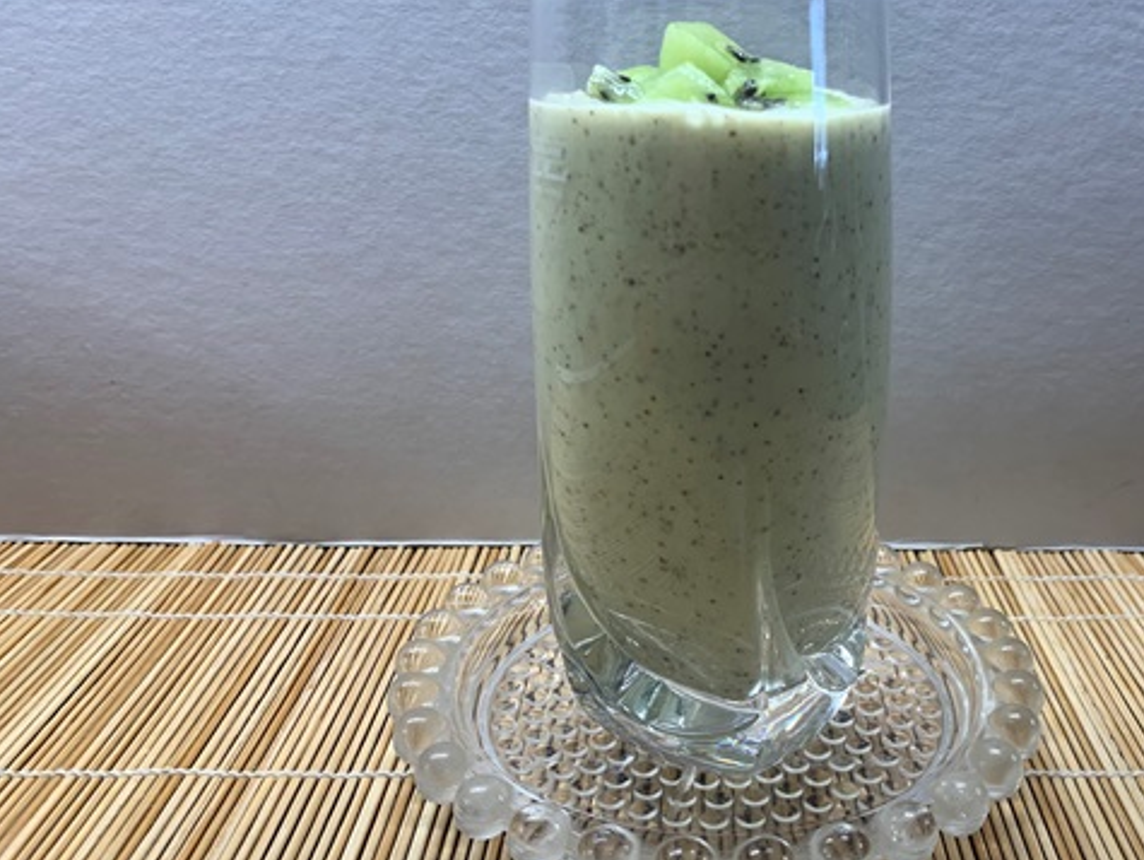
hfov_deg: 51.8
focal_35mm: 35
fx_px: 1158
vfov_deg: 40.7
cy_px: 383
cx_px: 744
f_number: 1.8
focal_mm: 4.25
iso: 50
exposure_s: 1/100
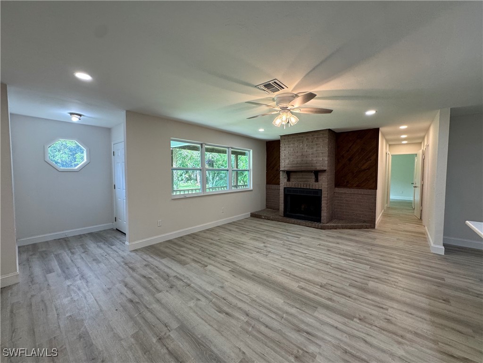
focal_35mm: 14
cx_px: 242
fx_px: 195
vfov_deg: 85.7
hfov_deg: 102.1
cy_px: 182
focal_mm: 2.22
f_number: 2.2
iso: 160
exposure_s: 1/120
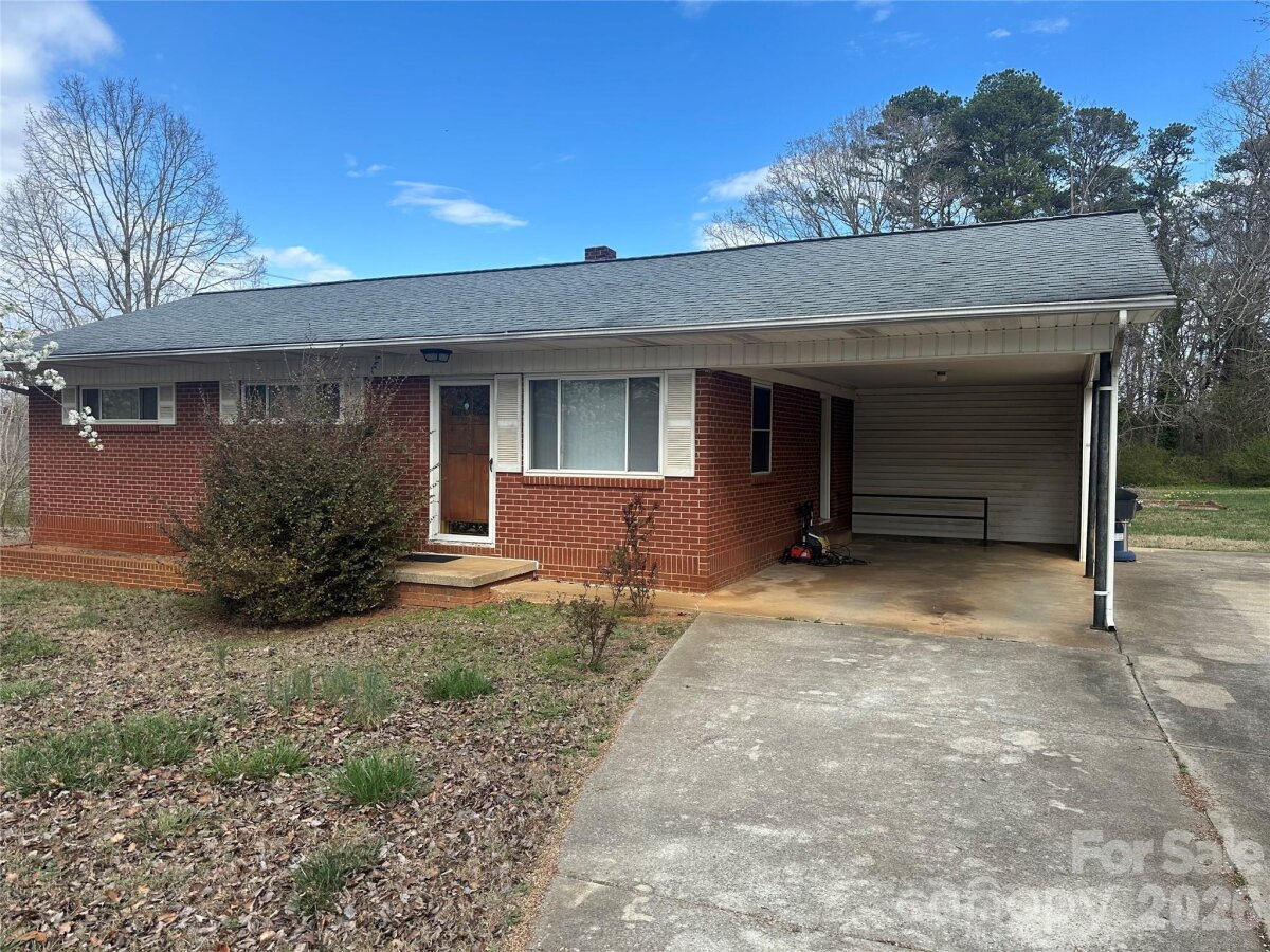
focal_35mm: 24
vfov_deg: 56.8
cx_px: 635
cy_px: 476
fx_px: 881
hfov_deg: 71.6
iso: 80
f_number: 1.78
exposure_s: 1/1916
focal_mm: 6.86
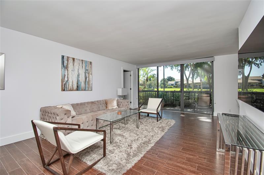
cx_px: 132
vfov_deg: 77.2
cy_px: 88
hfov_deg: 100.4
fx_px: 110
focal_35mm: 15
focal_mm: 10
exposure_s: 1/200
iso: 720
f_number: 8
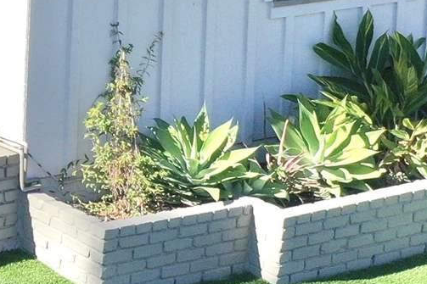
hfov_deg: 11.0
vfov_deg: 7.8
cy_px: -214
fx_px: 2027
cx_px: -418
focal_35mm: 171
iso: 100
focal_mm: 10.26
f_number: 5.6
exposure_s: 1/320
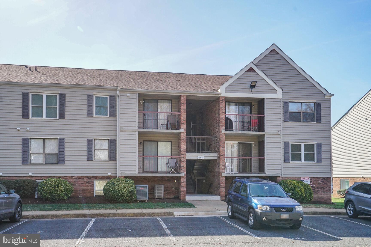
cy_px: 124
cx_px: 186
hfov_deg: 54.4
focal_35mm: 35
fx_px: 361
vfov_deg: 37.9
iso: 640
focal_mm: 35
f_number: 8
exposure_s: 1/640
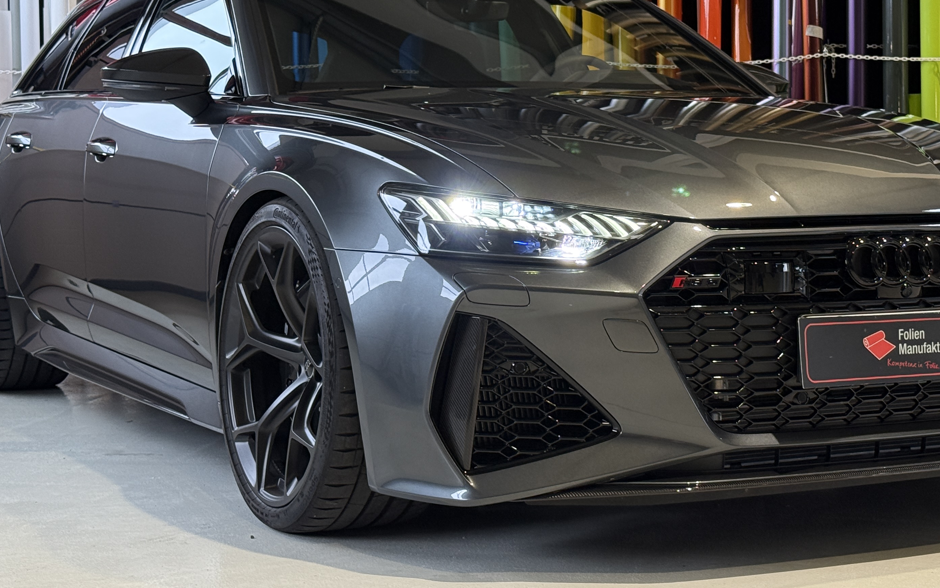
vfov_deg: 17.6
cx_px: 574
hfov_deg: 27.8
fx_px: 1896
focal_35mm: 74
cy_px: 201
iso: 160
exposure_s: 1/100
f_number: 1.78
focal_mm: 6.76
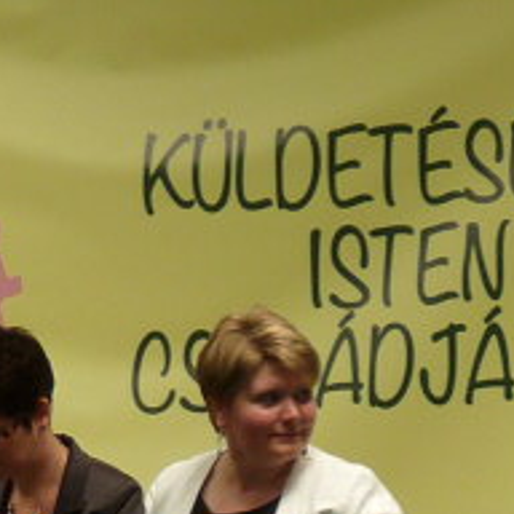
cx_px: -225
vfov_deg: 3.6
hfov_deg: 3.6
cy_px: 511
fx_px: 8248
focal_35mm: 491
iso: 100
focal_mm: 16.7
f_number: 3.4
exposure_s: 1/60
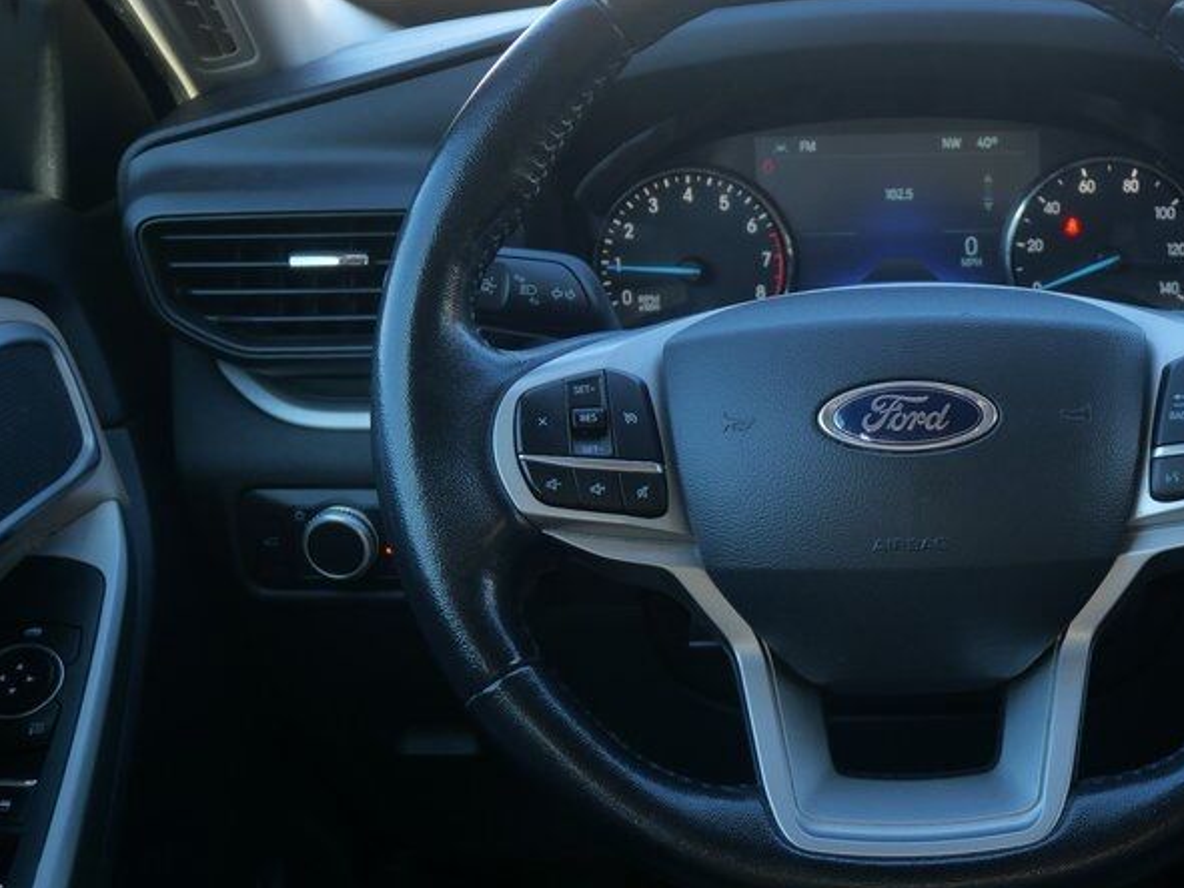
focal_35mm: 52
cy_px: 473
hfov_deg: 36.0
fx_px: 1778
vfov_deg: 28.0
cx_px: 881
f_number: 3.7
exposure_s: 1/125
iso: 200
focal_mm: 15
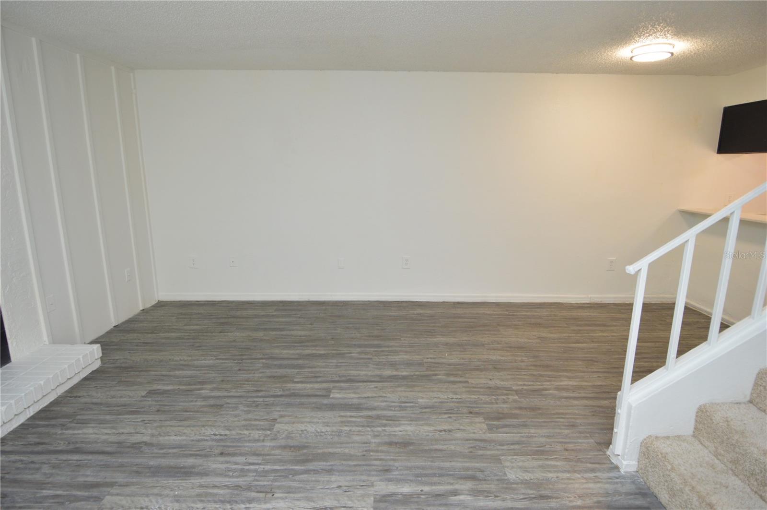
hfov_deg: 90.1
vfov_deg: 67.3
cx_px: 384
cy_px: 255
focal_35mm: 18
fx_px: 383
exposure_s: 1/60
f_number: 4
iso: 400
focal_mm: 12
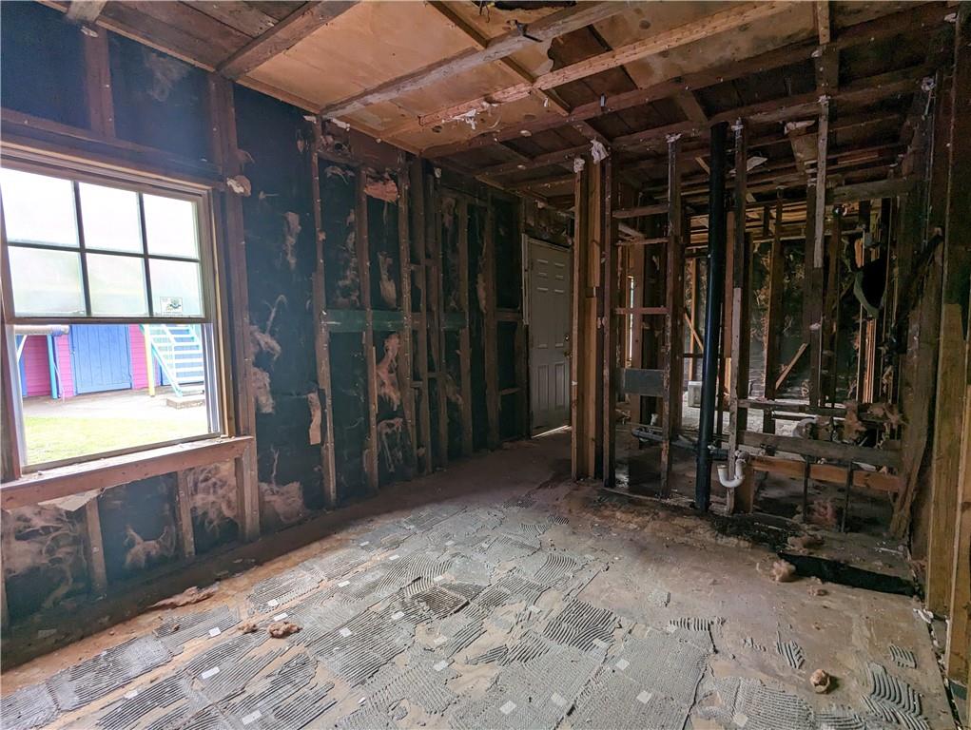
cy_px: 365
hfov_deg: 94.4
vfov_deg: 78.2
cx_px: 486
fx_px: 449
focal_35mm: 16
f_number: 2.2
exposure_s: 1/54.8
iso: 72
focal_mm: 2.35
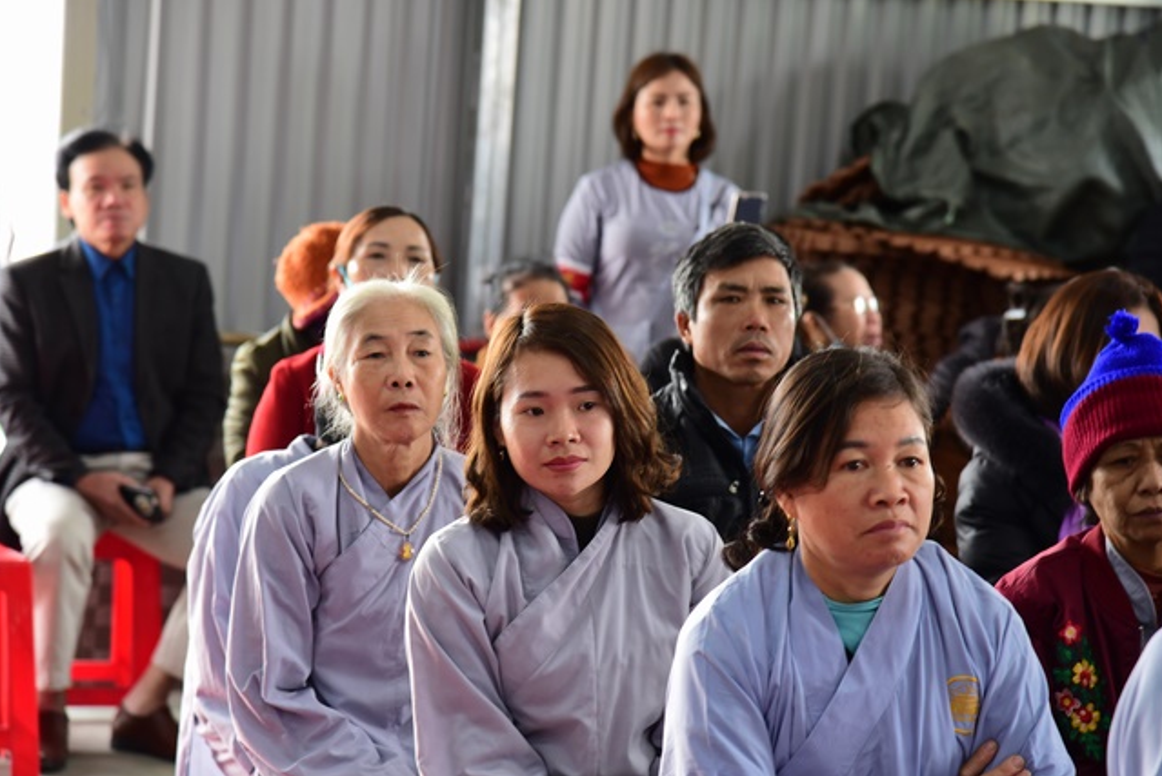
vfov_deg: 11.3
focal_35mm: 122
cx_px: 582
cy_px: 389
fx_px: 3940
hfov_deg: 16.8
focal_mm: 120
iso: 1250
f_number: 5
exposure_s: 1/60
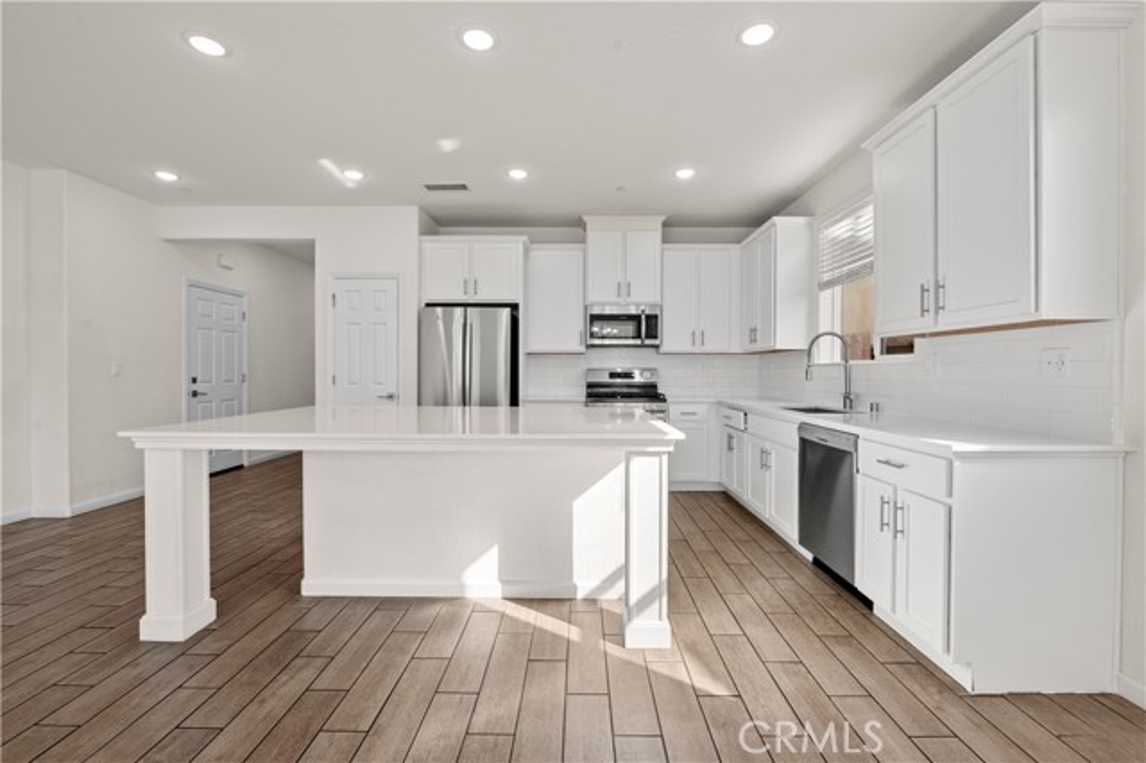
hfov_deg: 100.4
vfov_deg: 77.3
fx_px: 477
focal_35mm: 15
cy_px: 382
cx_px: 573
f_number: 9
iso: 250
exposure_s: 1/50
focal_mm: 15
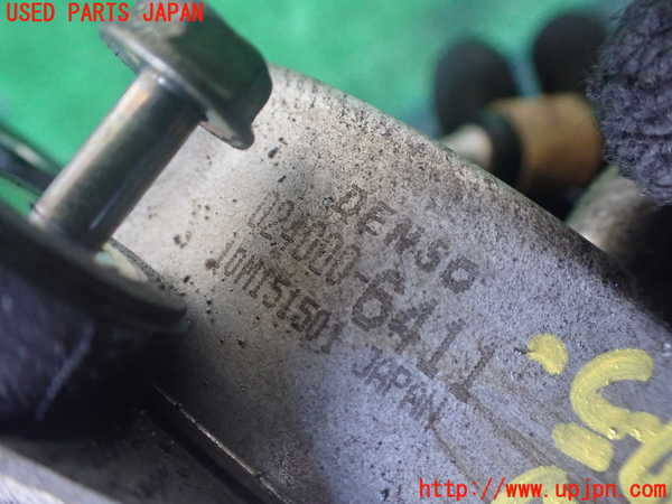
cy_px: 252
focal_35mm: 30
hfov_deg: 60.0
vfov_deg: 46.8
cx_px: 336
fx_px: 582
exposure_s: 1/100
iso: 800
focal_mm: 5.4
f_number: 2.3
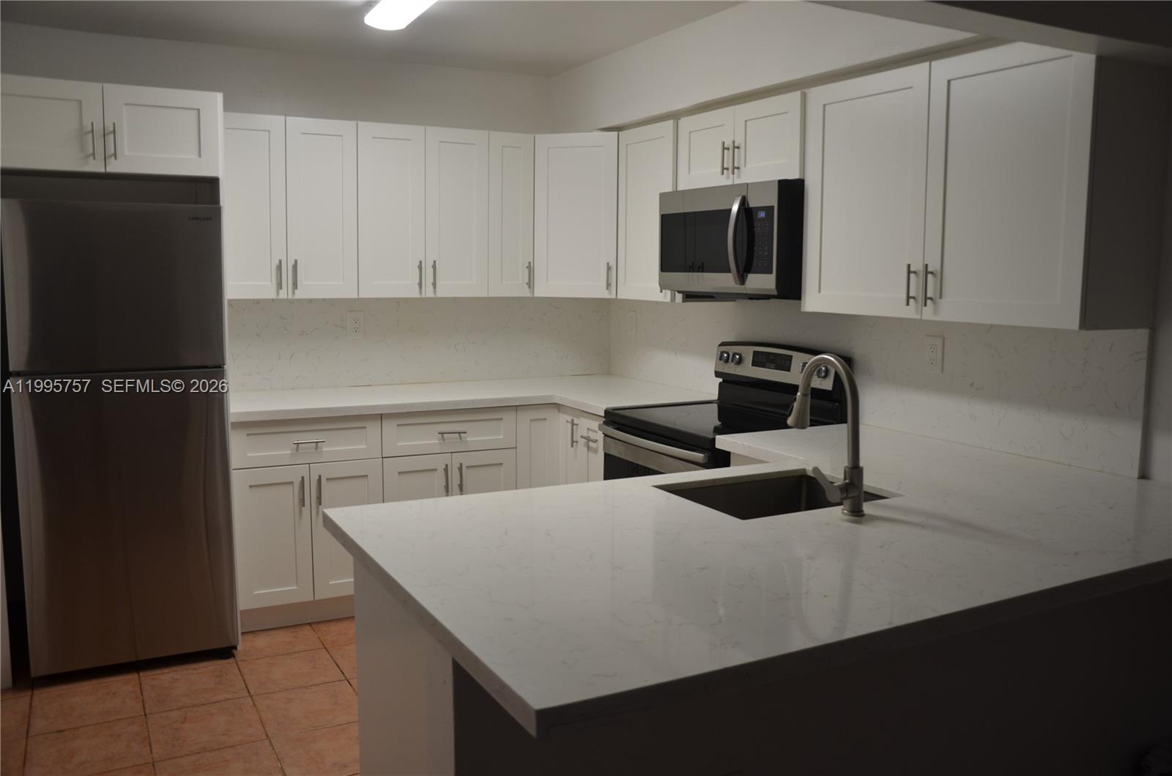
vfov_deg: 47.7
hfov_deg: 67.5
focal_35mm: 27
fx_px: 877
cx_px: 586
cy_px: 388
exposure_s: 1/60
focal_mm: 18
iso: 400
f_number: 4
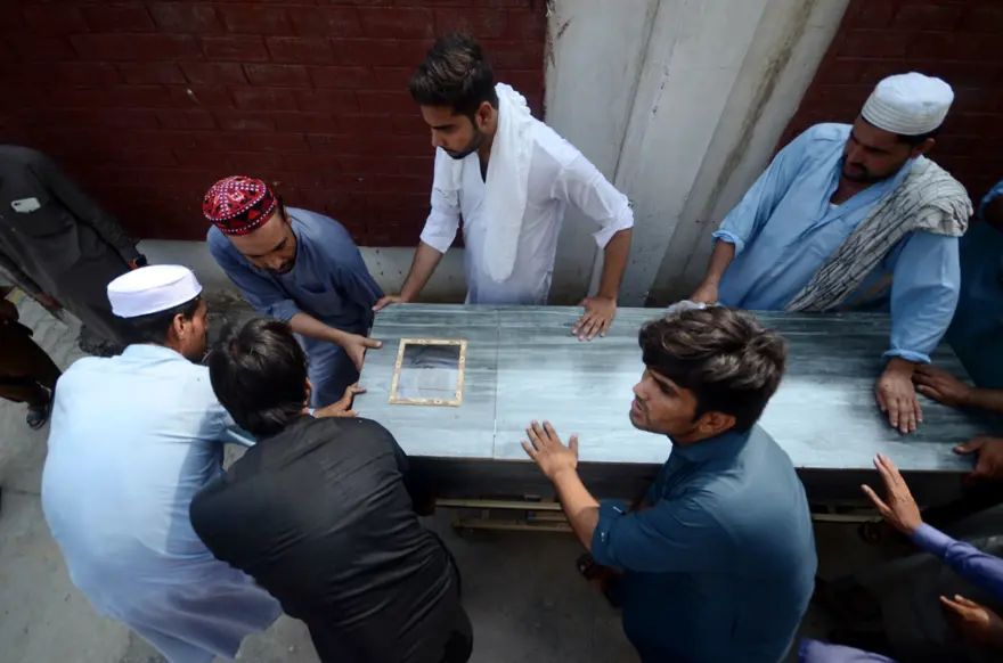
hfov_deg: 100.5
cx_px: 502
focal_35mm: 15
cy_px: 332
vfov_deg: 77.0
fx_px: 417
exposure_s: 1/800
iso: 320
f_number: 5
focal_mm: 10
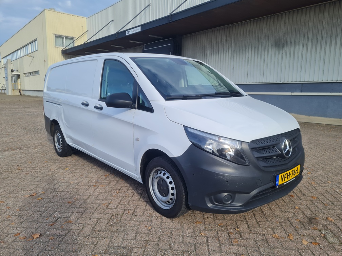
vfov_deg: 53.1
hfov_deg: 67.3
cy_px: 128
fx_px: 257
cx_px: 171
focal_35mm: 26
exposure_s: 1/1584
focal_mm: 5.4
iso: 50
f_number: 1.8
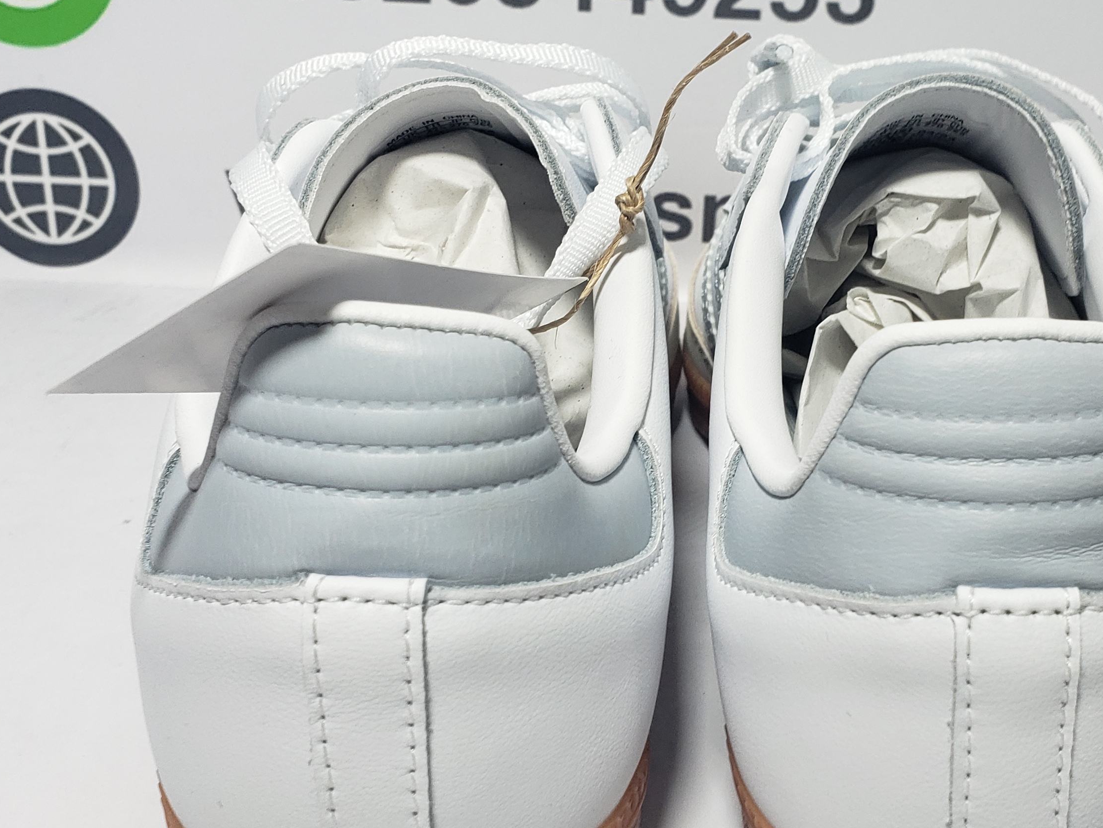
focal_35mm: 47
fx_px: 1498
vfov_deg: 30.9
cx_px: 705
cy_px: 443
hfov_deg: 40.1
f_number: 2.4
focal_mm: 4.3
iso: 50
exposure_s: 1/179
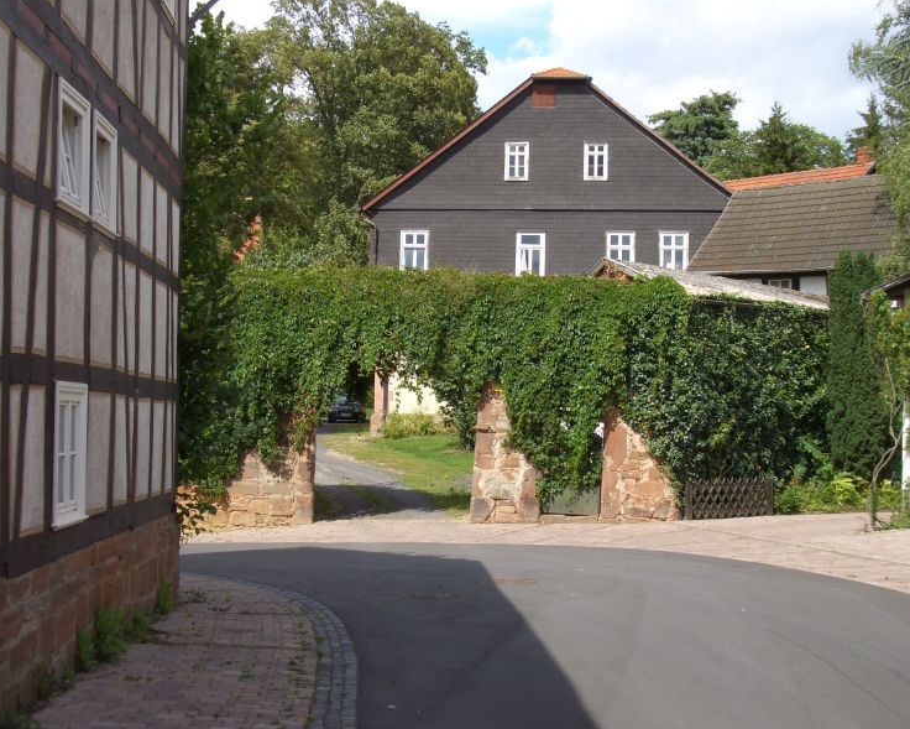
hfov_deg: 36.0
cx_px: 455
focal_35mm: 52
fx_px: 1401
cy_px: 359
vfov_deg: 29.1
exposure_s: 1/250
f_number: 5
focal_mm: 8.2
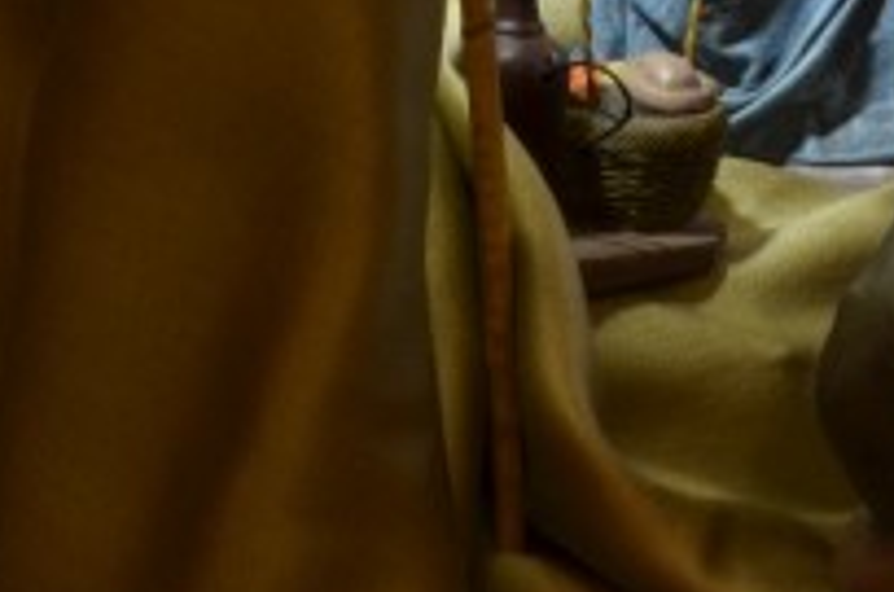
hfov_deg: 6.9
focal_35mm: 293
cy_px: -193
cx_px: 1488
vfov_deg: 4.6
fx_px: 7254
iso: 100
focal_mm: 55
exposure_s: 3
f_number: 14
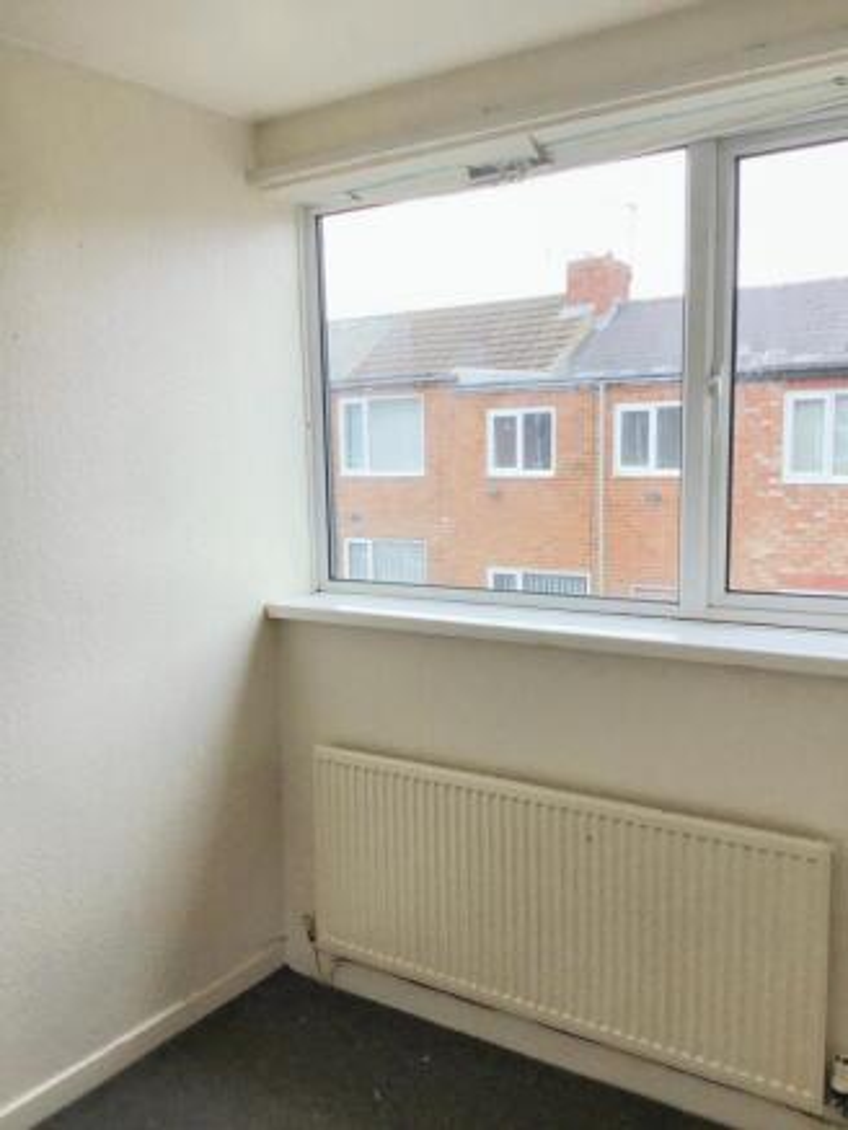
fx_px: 1012
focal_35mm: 31
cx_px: 424
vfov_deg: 58.3
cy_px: 565
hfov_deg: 45.5
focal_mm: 3.3
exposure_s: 1/101
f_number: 2.4
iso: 25
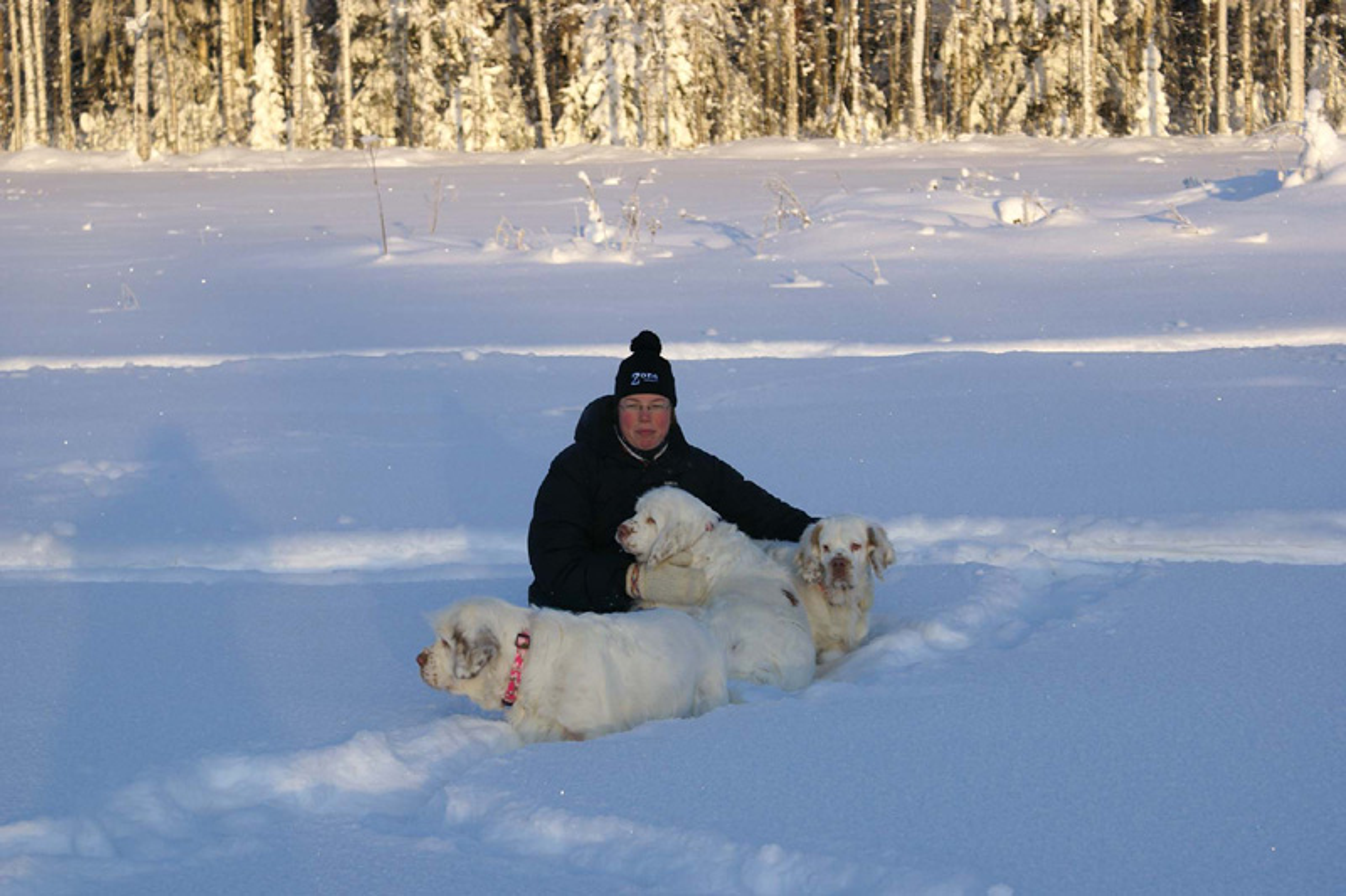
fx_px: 3925
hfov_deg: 19.5
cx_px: 673
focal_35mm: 105
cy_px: 448
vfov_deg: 13.0
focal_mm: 70
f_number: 7.1
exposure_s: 1/200
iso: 100
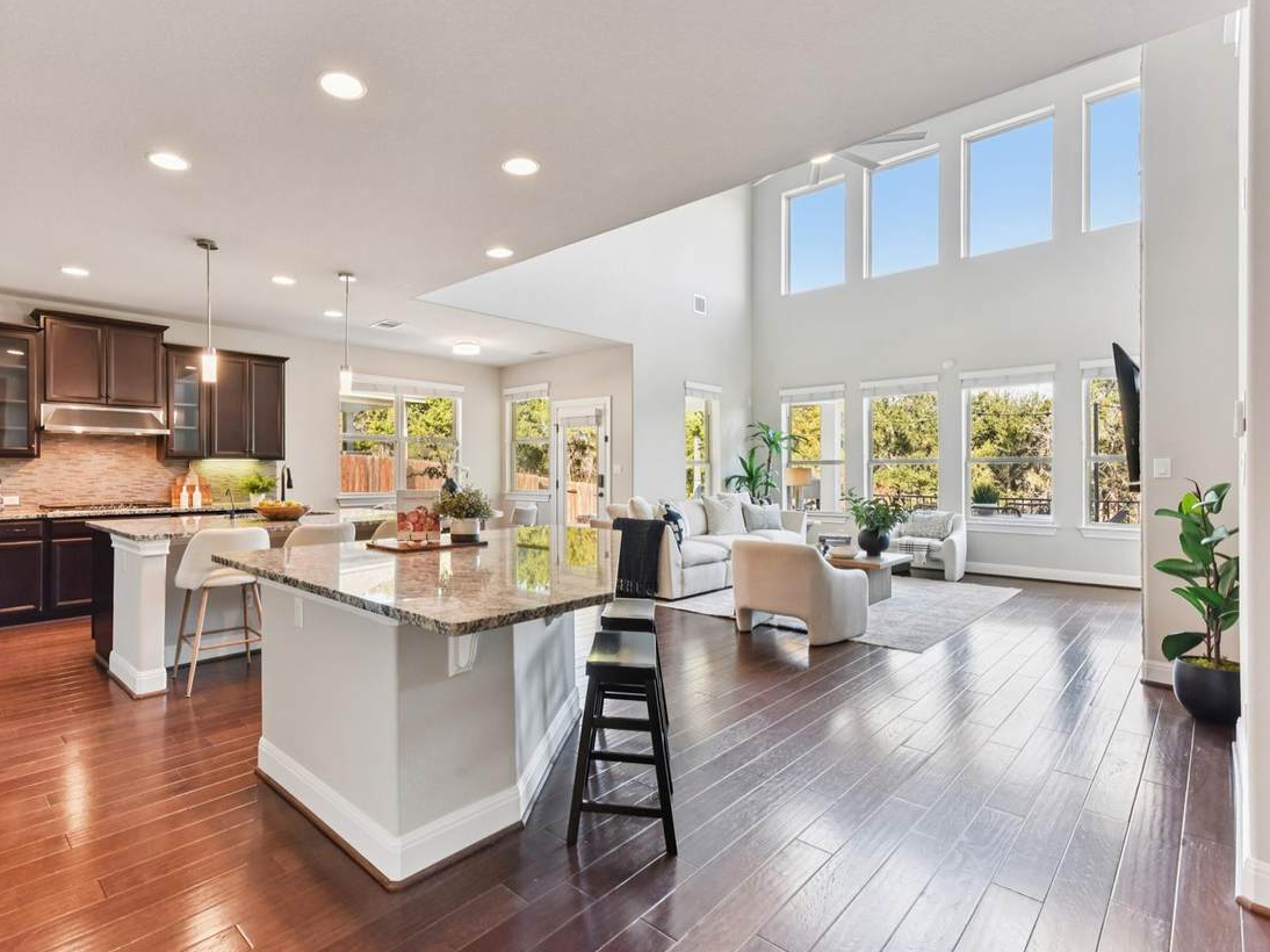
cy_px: 461
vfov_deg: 71.6
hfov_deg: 87.1
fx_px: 660
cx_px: 536
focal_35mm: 18
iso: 400
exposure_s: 1/25
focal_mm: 16
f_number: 8
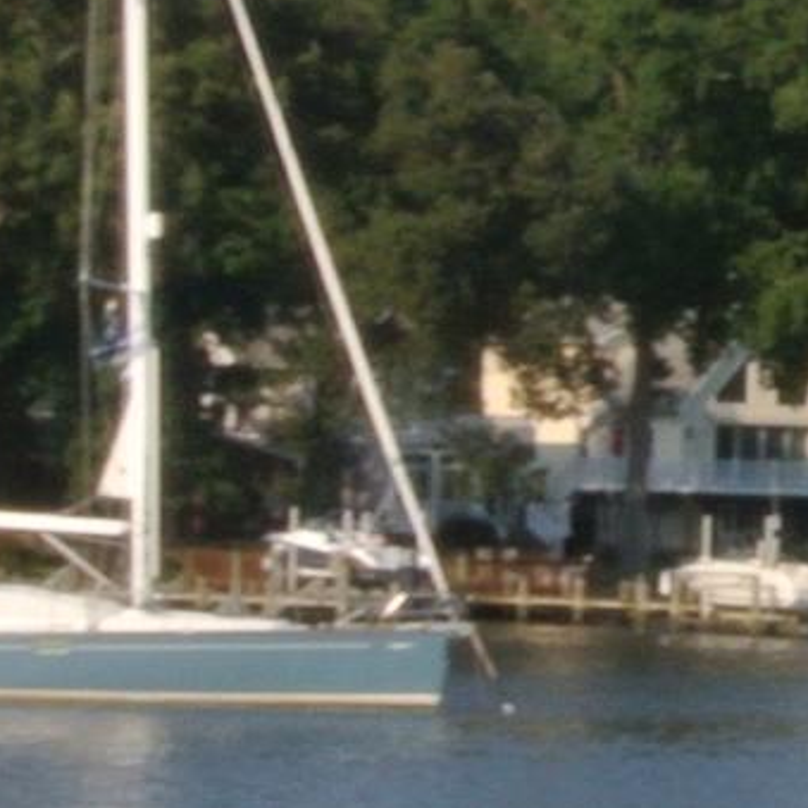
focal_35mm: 252
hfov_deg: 6.6
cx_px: 1842
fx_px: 6655
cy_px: 641
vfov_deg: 6.9
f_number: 4.5
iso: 400
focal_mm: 18.2
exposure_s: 1/60
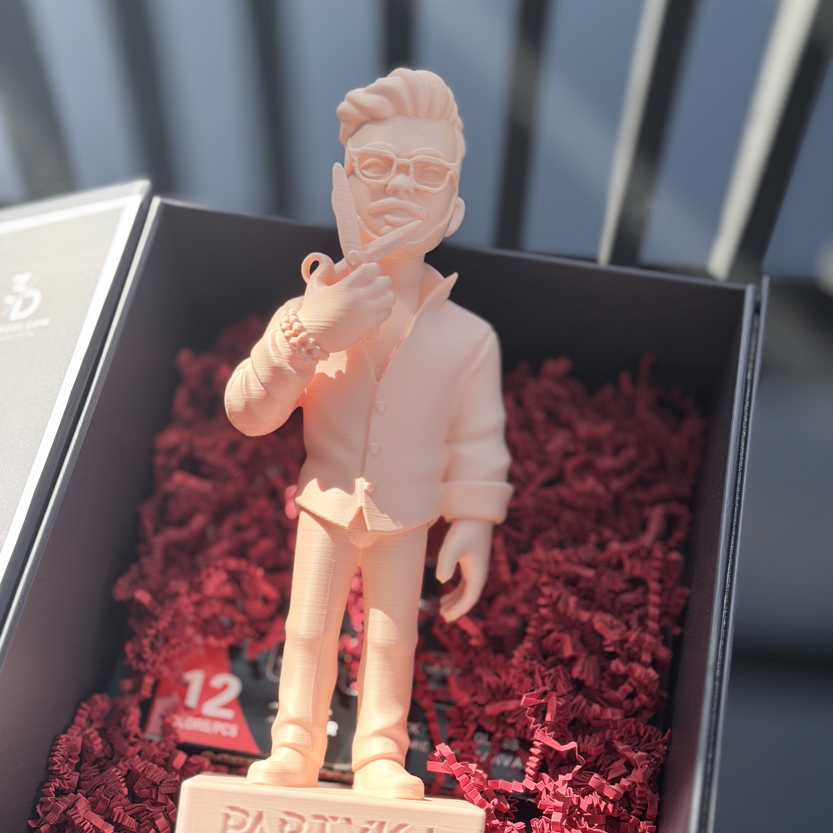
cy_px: 509
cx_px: 417
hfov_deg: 30.0
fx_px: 1552
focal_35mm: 57
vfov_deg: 30.0
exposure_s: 1/3534
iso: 64
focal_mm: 6.76
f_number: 1.78
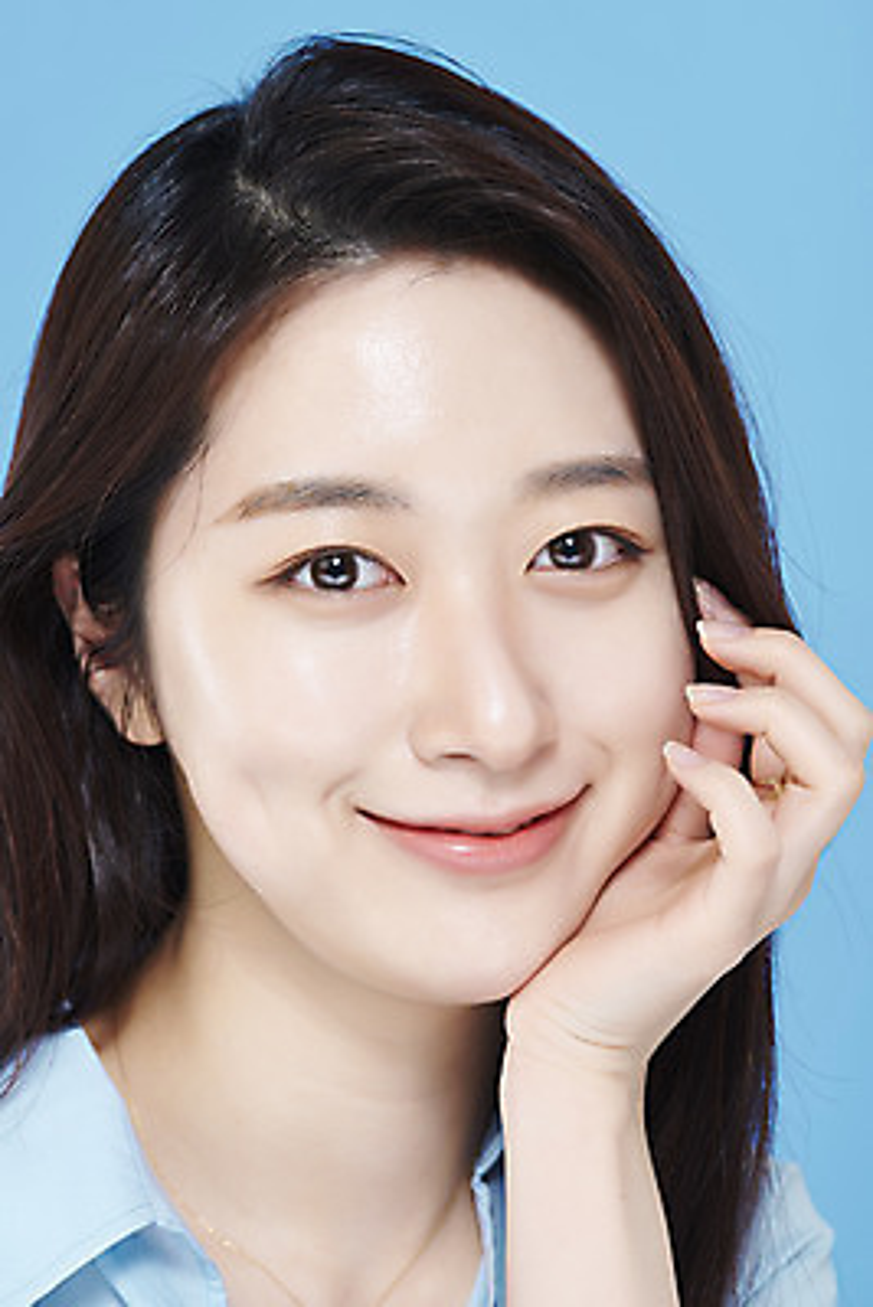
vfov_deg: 19.4
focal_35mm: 105
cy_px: 654
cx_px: 436
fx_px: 3816
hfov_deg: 13.1
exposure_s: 1/125
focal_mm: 105
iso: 64
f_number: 11
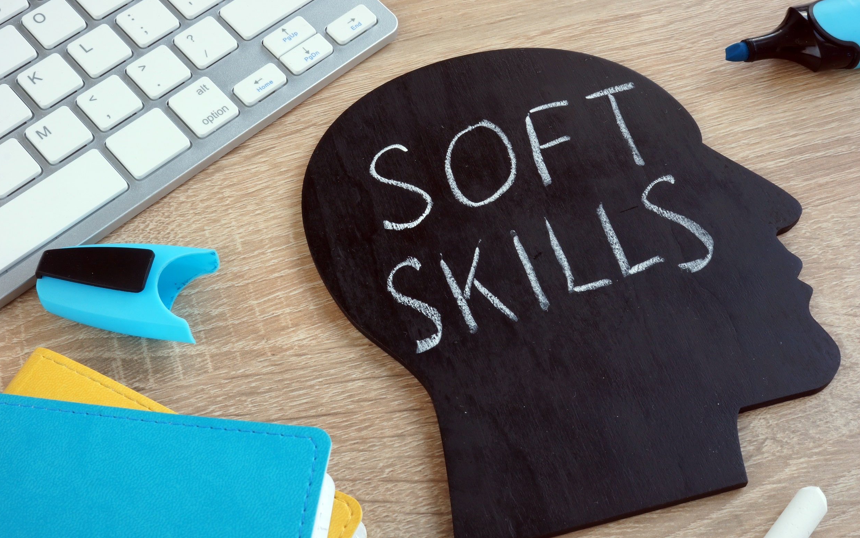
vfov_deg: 28.0
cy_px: 276
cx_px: 429
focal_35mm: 46
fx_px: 1078
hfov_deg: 43.5
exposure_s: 1/3.33
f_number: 20
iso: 200
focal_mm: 30
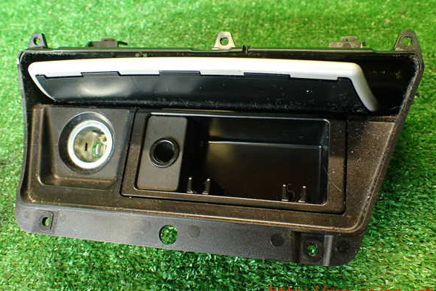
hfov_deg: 55.8
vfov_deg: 38.9
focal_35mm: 34
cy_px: 136
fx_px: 412
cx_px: 215
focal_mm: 5.79
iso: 400
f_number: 2.4
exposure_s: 1/30
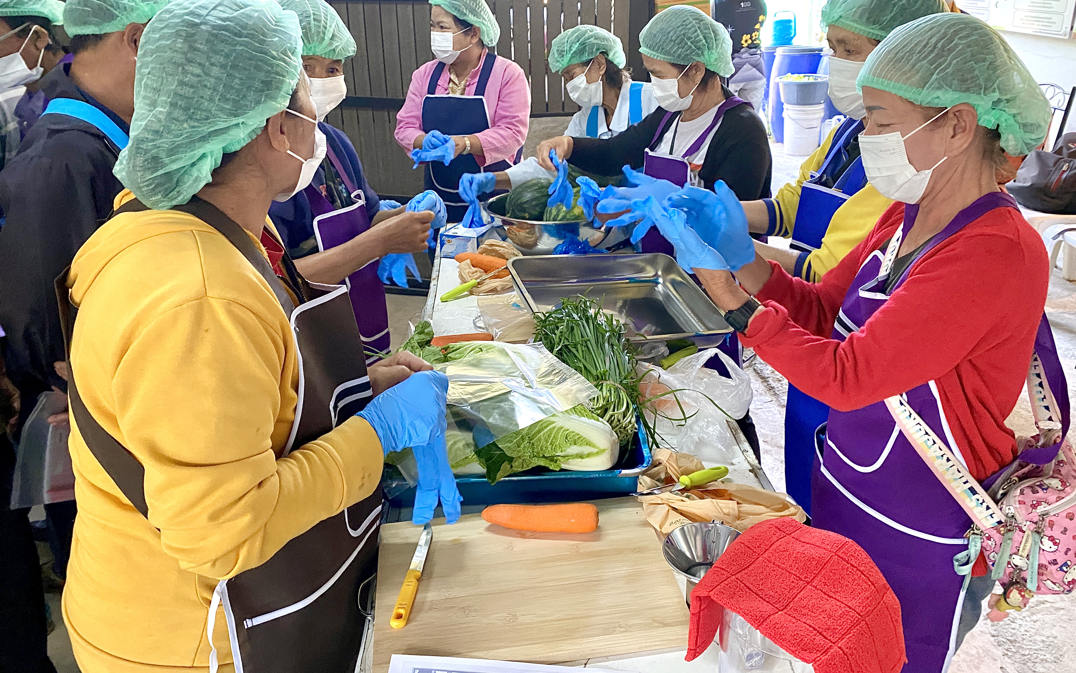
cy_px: 305
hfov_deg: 66.5
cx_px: 545
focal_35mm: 28
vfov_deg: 44.5
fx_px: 821
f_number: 1.8
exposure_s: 1/60
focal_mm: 4.25
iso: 400
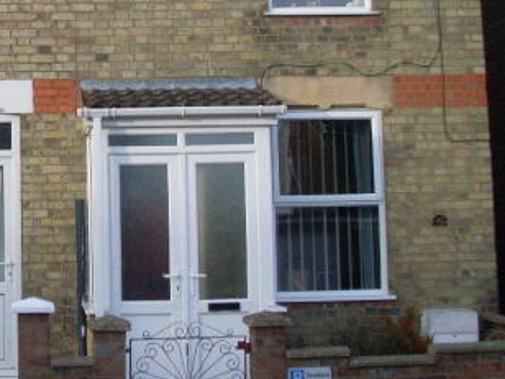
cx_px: 50
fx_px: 1050
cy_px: 71
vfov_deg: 20.2
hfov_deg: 26.1
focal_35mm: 72
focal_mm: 6.3
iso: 80
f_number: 7.7
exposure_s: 1/90
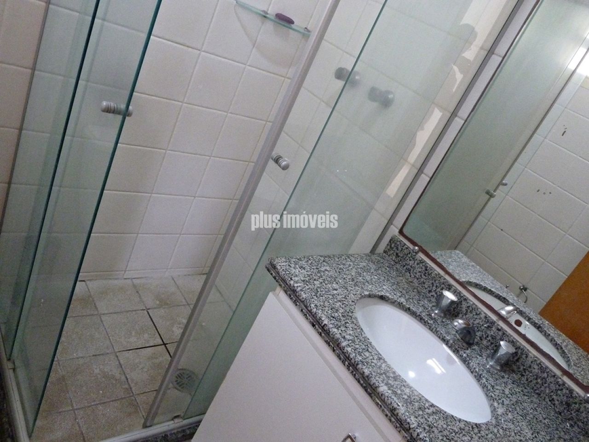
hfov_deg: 65.3
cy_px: 221
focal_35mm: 27
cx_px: 294
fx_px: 459
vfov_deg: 51.4
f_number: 3.3
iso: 640
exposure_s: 1/60
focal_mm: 4.4
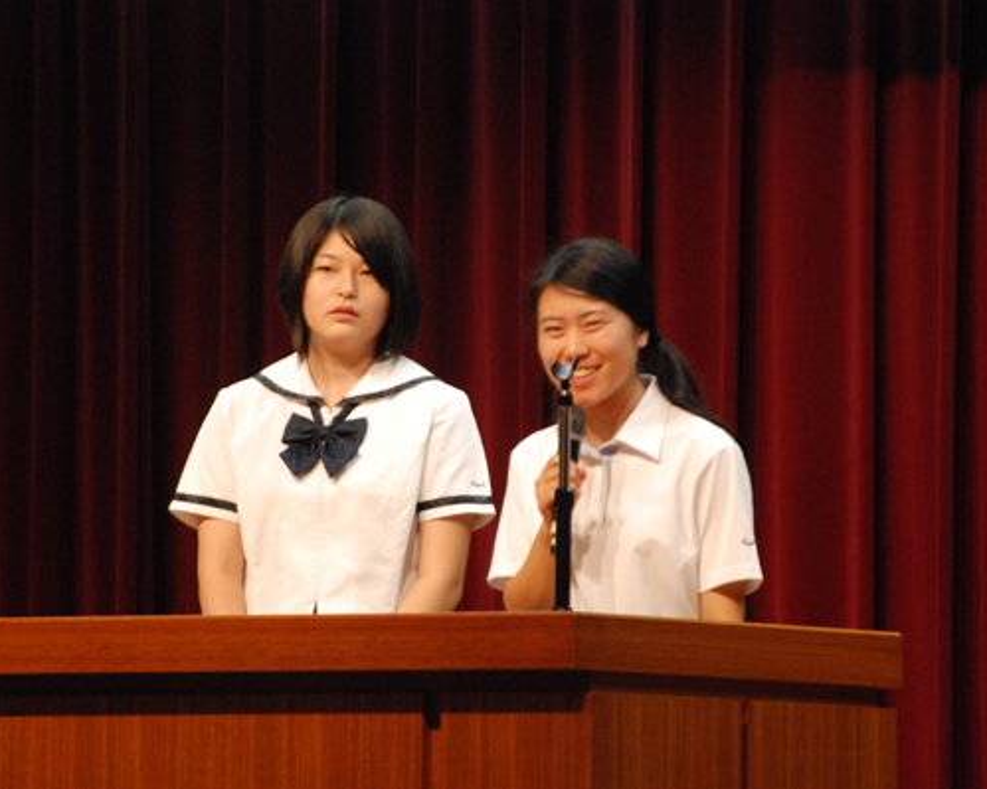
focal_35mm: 314
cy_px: 394
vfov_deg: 4.9
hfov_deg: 6.2
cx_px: 477
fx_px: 9158
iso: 1600
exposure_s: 1/50
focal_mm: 185
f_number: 6.3
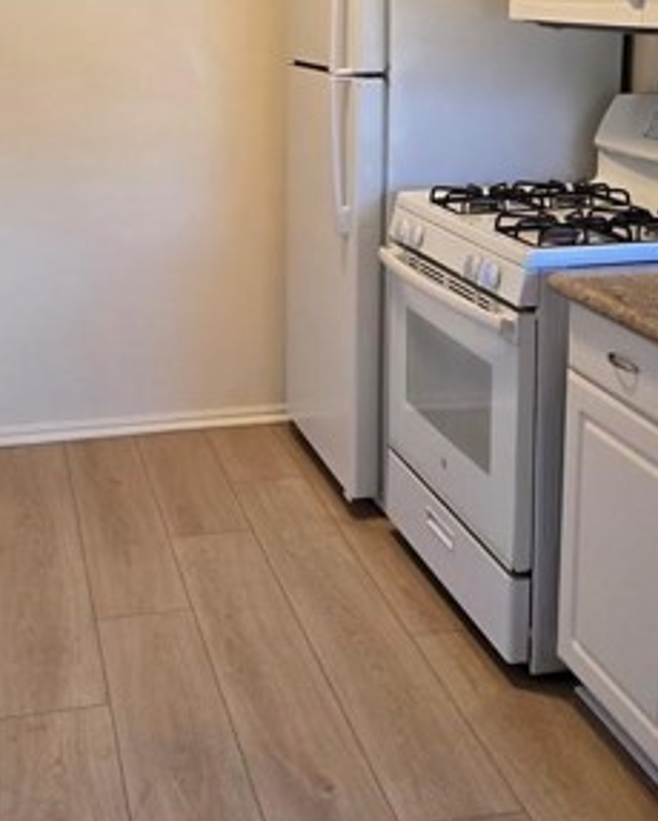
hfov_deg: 30.0
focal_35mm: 50
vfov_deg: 36.0
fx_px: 1216
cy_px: 160
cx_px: 200
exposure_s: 1/120
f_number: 1.8
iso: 160
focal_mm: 5.4
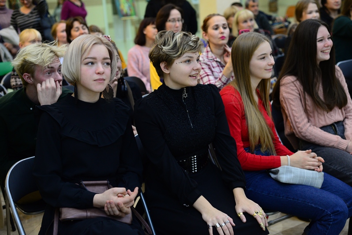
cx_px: 176
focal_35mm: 50
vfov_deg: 27.0
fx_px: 489
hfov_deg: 39.6
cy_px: 118
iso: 2000
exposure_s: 1/125
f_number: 3.2
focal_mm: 50
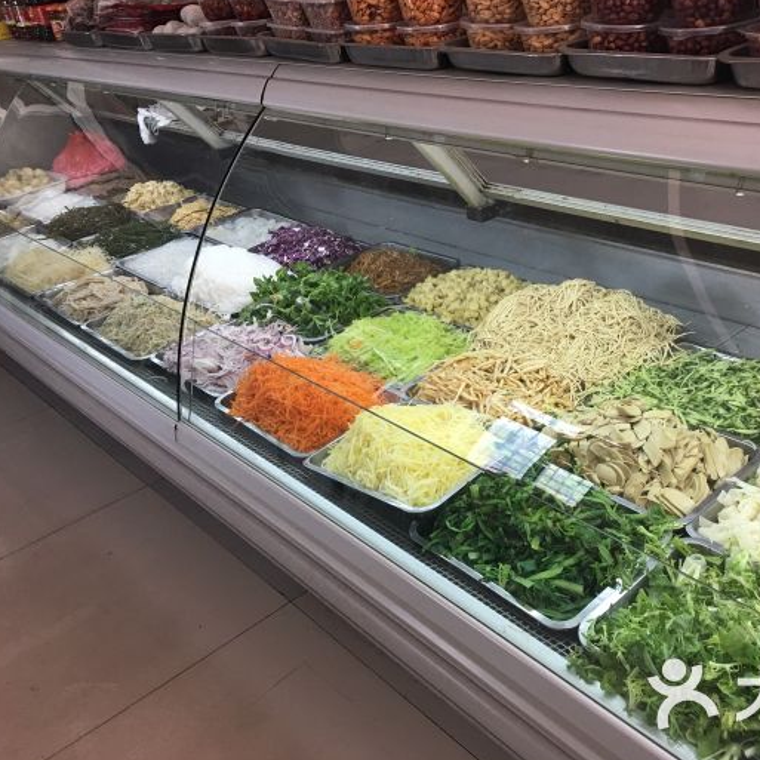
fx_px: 869
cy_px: 381
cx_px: 501
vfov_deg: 47.2
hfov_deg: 46.5
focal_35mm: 35
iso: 50
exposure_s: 1/33
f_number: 2.2
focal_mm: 4.15
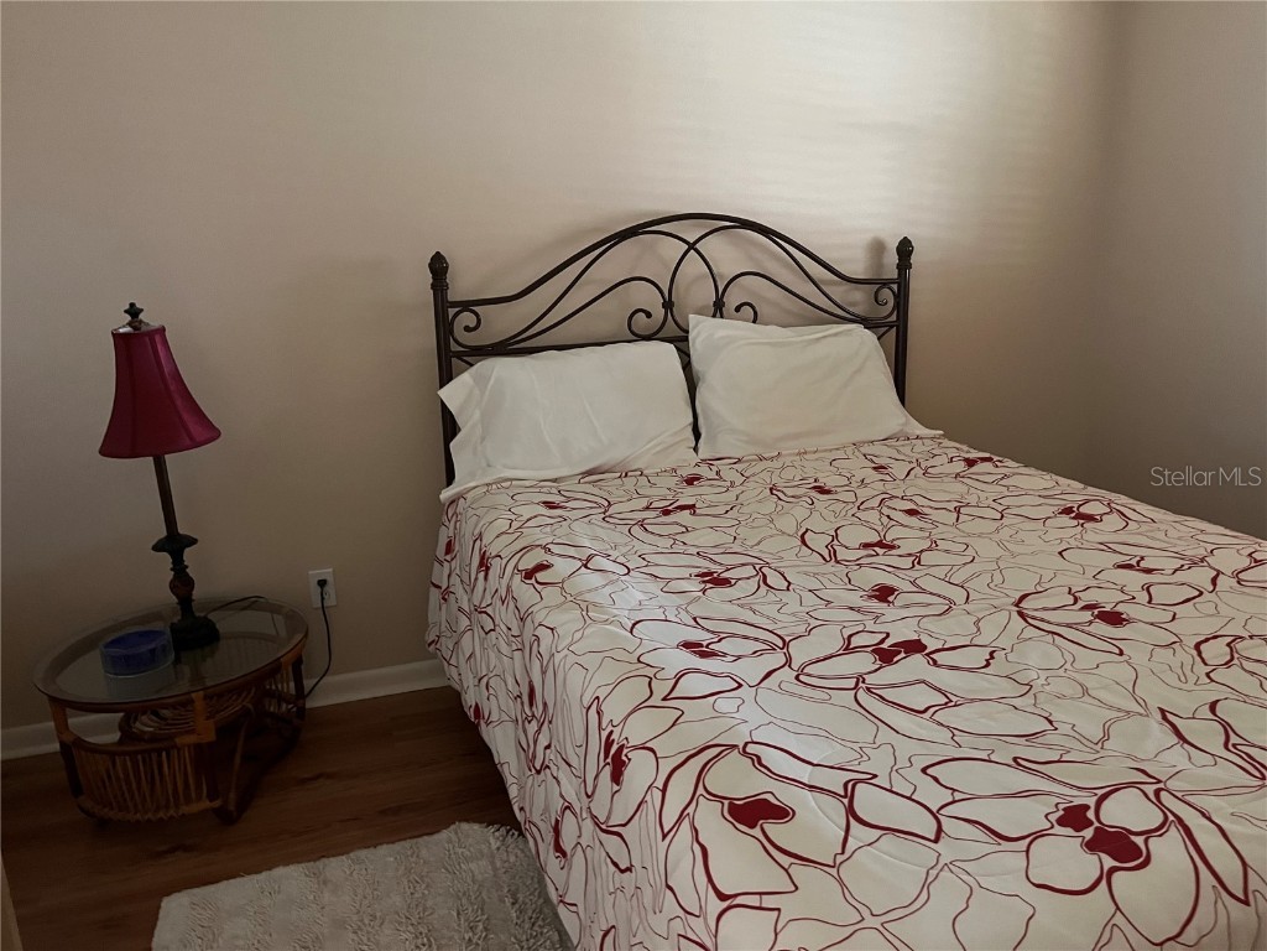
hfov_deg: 67.3
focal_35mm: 26
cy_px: 476
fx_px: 952
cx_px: 634
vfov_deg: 53.1
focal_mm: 5.1
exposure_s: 1/30
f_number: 1.6
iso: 640
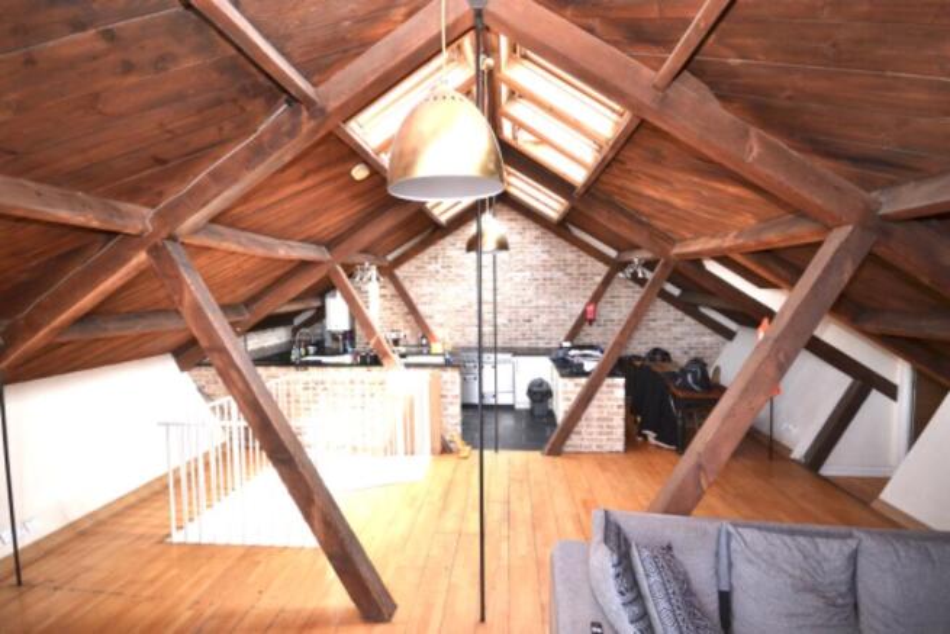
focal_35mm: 16
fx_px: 435
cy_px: 317
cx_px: 475
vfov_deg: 72.1
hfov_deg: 95.0
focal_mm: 11
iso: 400
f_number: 5.6
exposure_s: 1/80
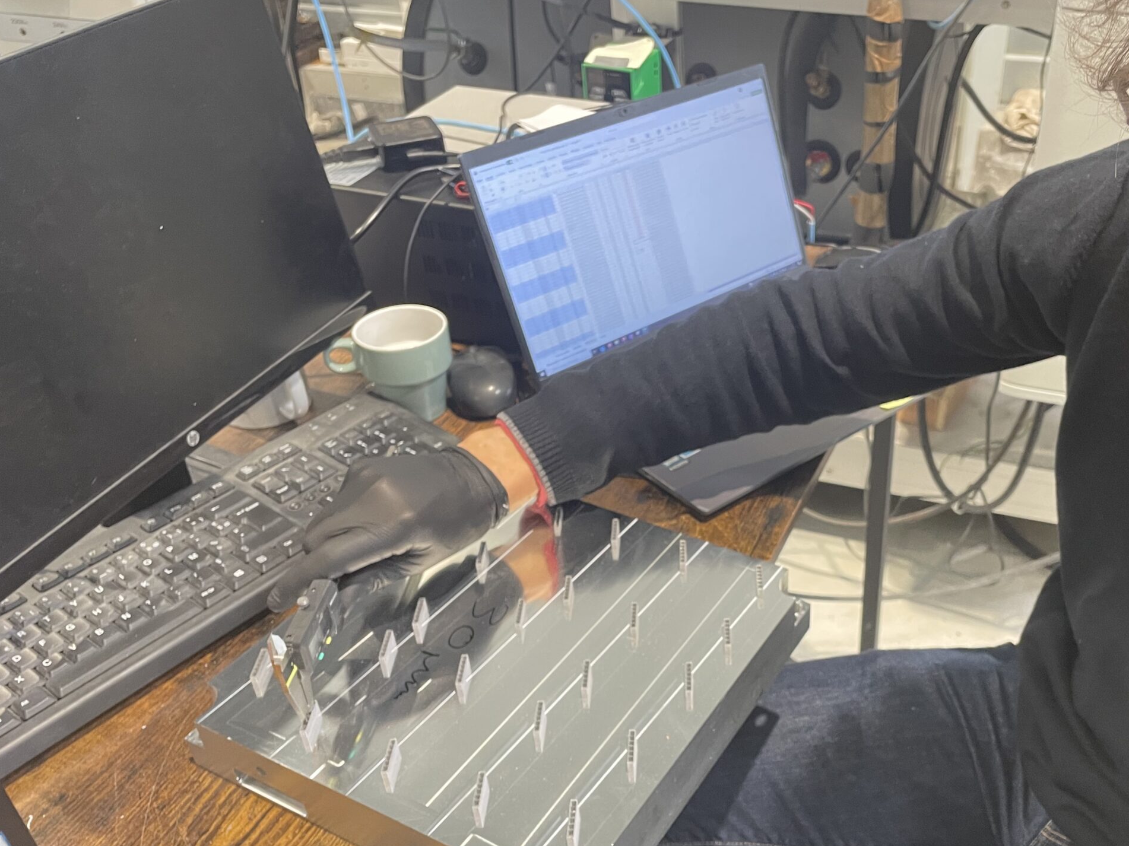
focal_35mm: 35
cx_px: 737
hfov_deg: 51.8
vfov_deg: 40.4
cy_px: 530
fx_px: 1141
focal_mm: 4.2
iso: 250
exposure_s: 1/50
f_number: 1.6
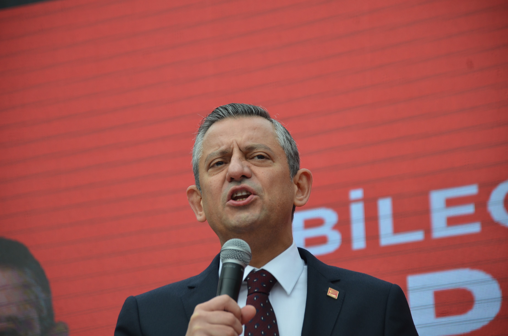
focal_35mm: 210
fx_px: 2957
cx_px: 254
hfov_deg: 9.8
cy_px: 168
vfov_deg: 6.5
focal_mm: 140
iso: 320
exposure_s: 1/500
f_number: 5.6
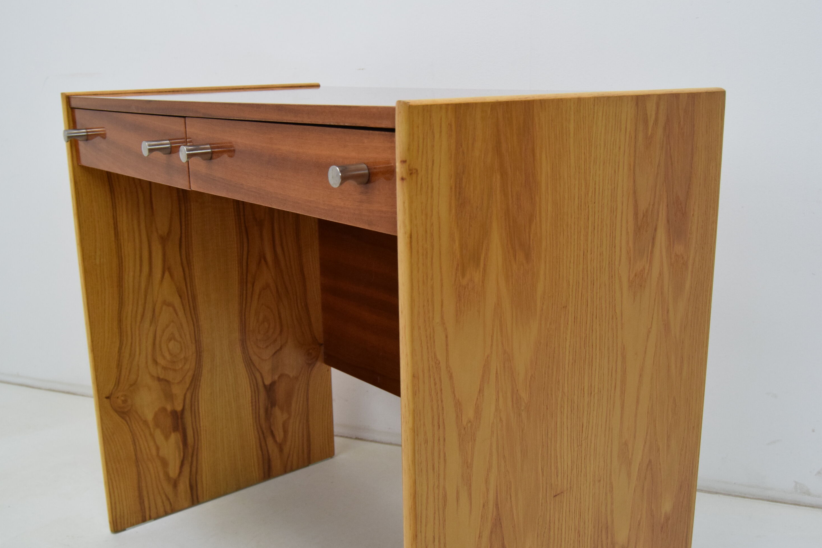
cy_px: 278
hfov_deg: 51.9
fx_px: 845
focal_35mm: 37
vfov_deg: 35.9
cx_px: 407
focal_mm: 24
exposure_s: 1/200
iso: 1600
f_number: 7.1
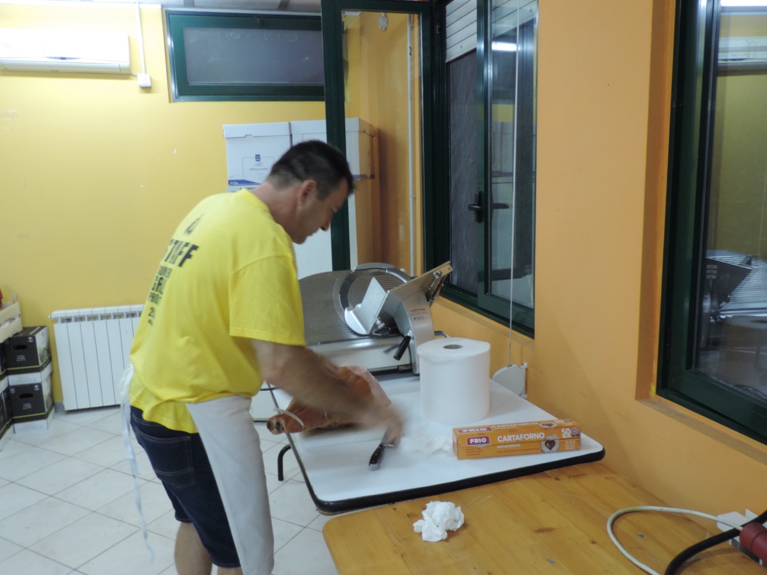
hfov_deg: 63.4
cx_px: 384
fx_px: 620
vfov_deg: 49.7
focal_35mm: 28
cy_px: 288
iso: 400
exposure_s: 1/20
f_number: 3.1
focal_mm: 4.9
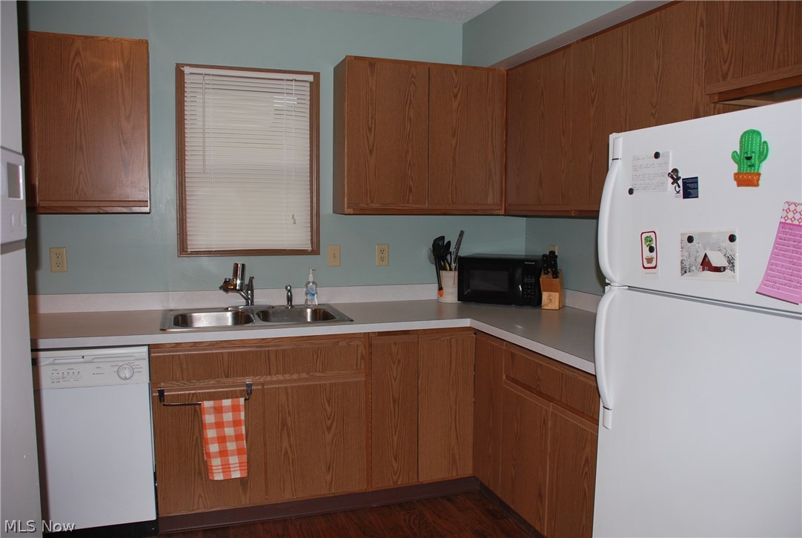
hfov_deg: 61.8
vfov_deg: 43.8
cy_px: 269
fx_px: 670
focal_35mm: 30
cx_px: 401
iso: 200
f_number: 3.8
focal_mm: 20
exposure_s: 1/60
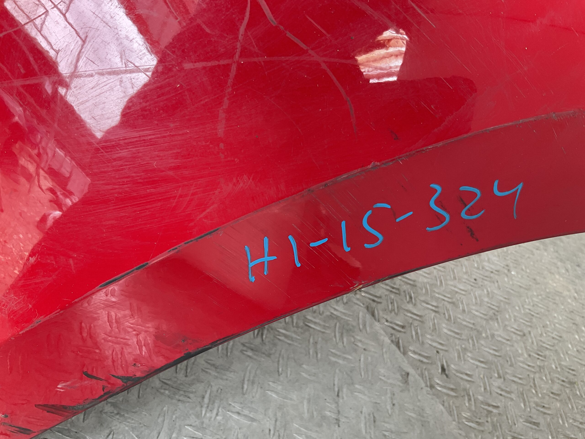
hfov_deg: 61.7
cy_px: 220
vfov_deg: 48.2
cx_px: 292
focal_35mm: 29
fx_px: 490
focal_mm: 3
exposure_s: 1/60
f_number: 1.8
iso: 40
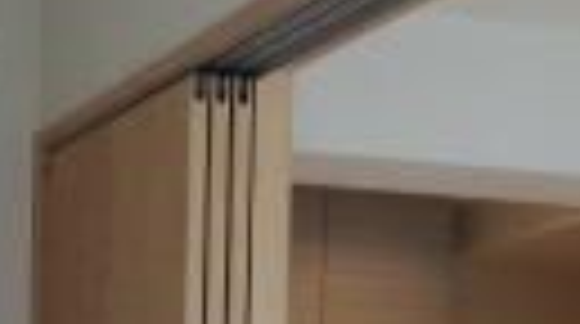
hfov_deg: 16.3
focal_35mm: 130
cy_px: 814
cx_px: 40
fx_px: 1996
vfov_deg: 8.4
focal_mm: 4.3
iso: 125
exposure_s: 1/60
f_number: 3.2
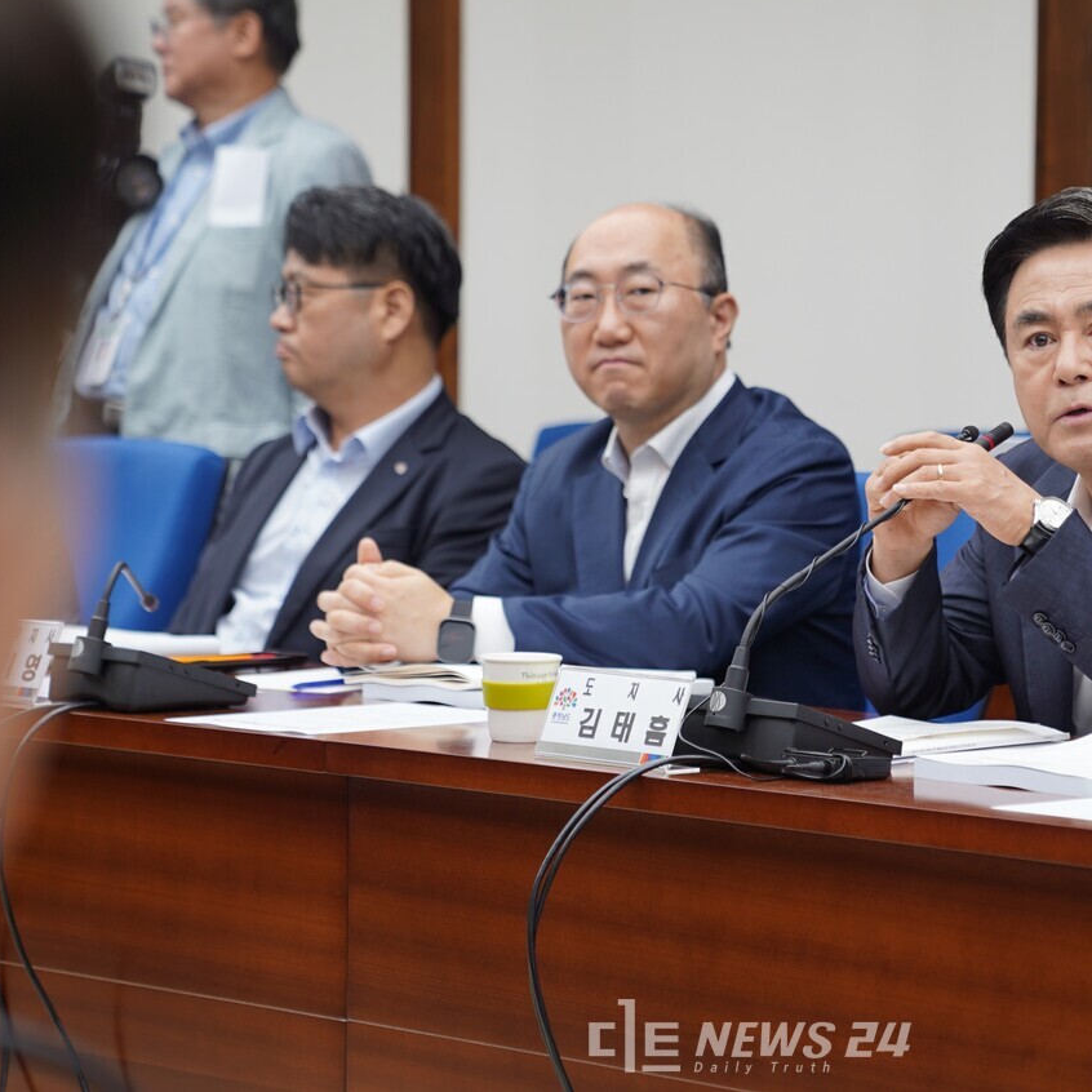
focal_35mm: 90
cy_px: 543
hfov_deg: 19.2
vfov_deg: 19.3
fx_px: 3212
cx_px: 731
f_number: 2.8
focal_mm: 70
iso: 200
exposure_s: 1/80
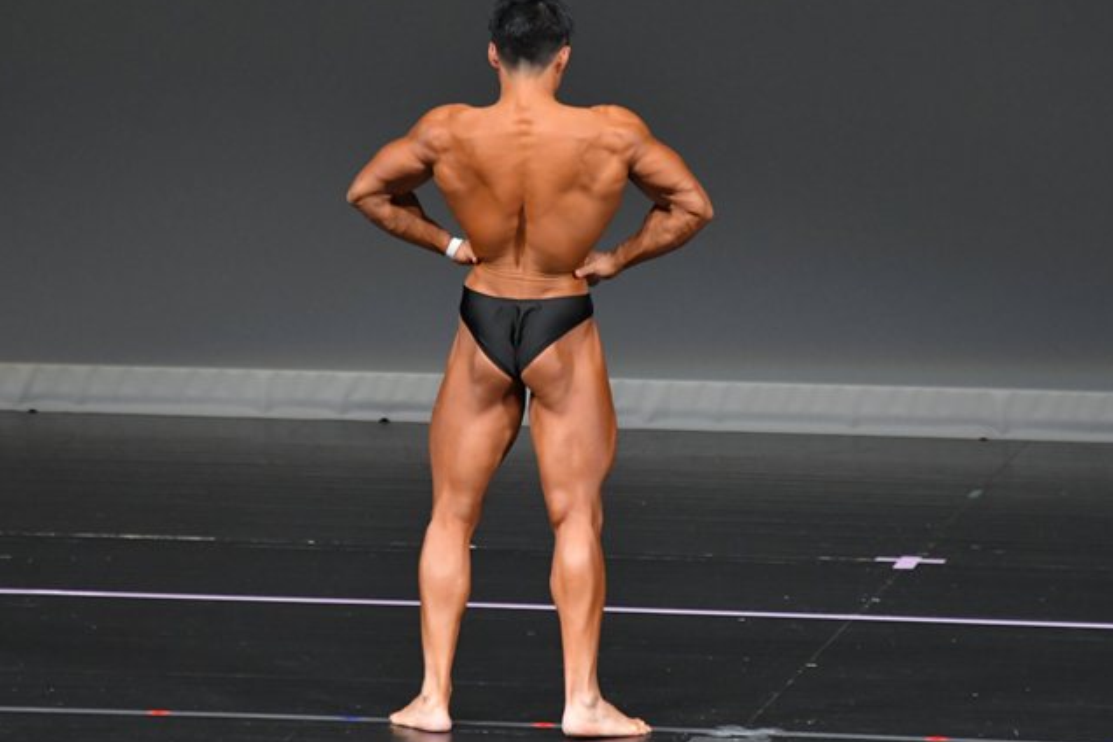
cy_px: 373
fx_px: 12984
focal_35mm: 420
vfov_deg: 3.3
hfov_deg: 4.9
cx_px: 550
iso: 4000
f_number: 5.6
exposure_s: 1/400
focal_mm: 230
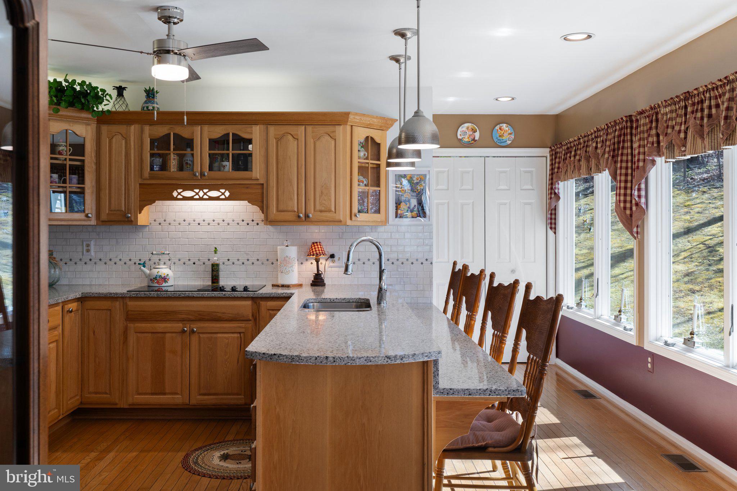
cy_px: 246
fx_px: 675
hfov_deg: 57.2
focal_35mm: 33
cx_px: 368
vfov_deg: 40.0
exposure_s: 1/20
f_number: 8
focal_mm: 33
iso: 500
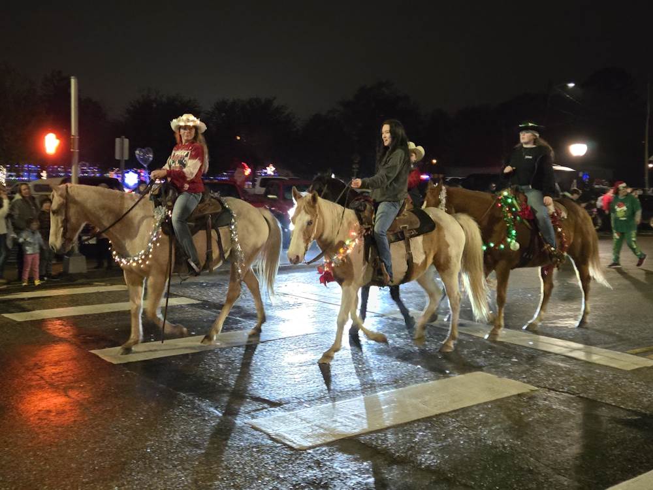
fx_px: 434
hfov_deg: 73.9
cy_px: 245
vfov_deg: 58.9
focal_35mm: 23
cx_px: 326
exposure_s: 1/60
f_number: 1.8
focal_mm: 5.4
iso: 1600
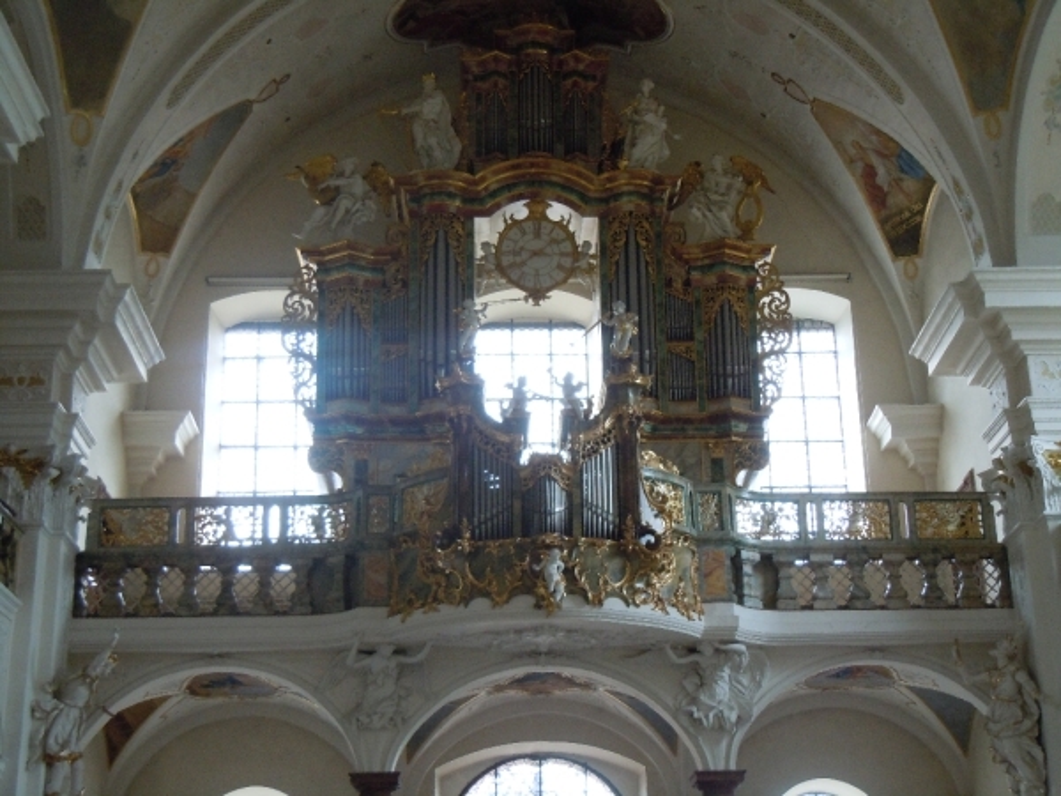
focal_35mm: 59
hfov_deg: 32.7
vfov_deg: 24.8
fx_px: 1808
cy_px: 398
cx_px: 530
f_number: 4
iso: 400
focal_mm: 10.6
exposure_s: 1/40
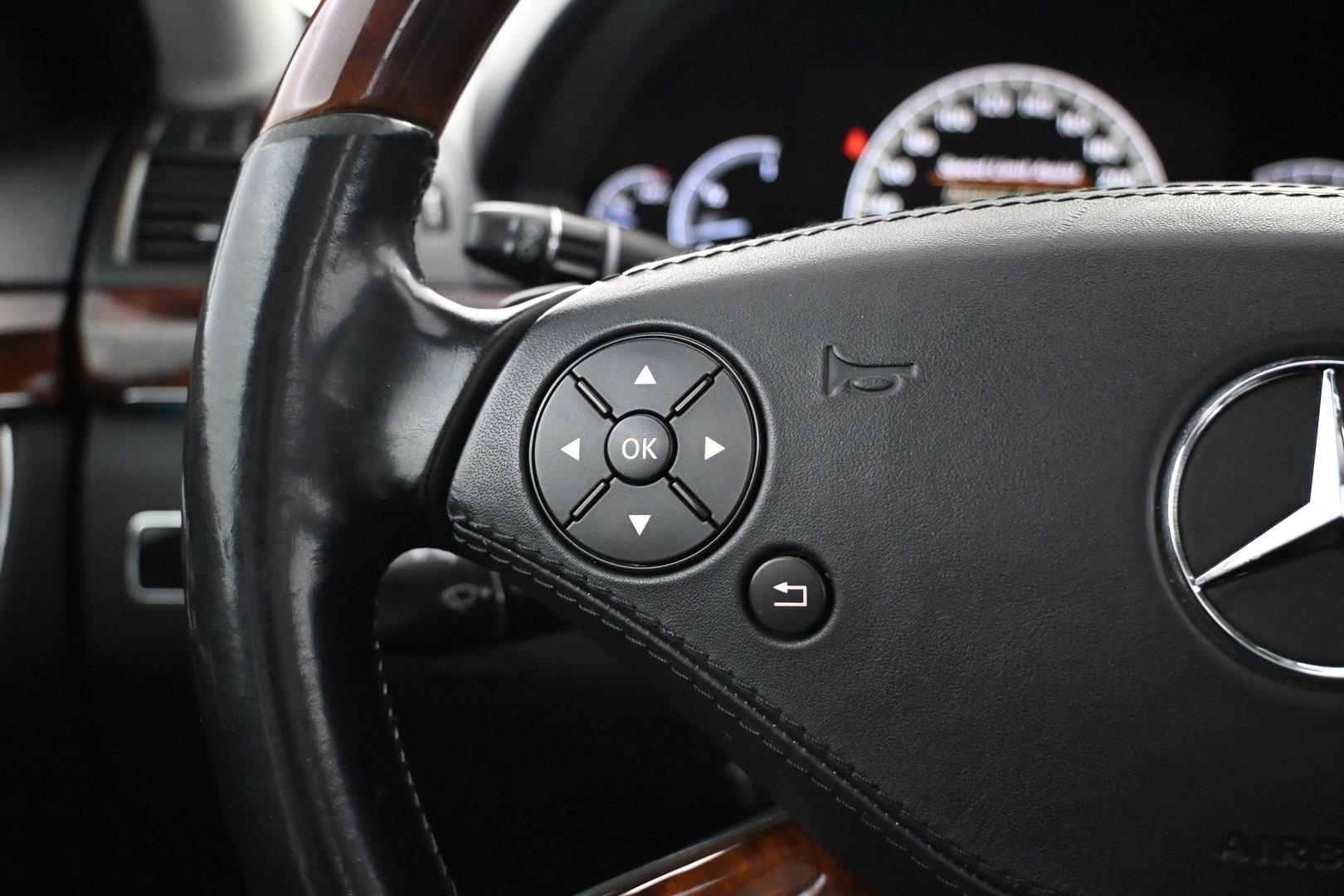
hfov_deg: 57.2
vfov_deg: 40.0
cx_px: 672
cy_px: 448
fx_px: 1232
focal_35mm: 33
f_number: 4
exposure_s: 1/40
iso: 6400
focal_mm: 22
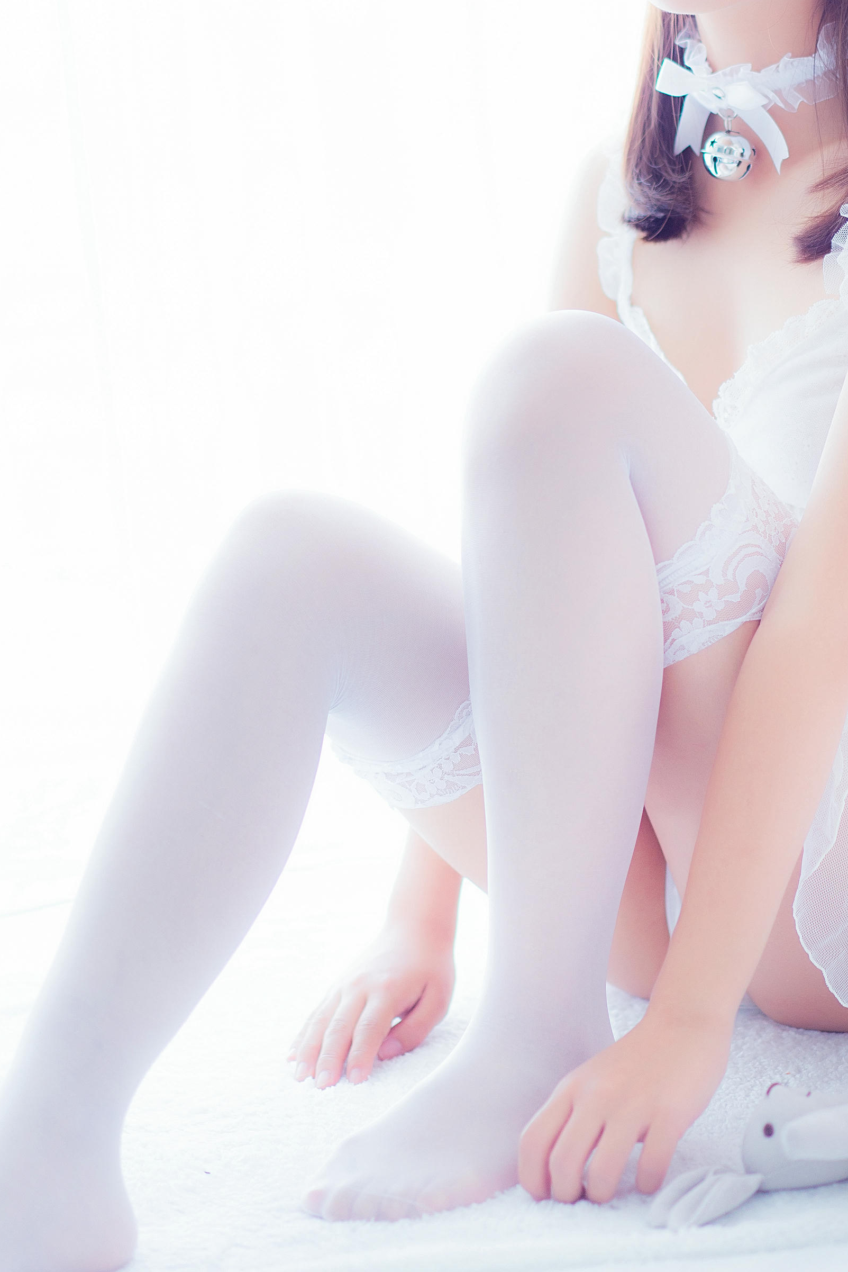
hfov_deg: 15.0
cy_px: 436
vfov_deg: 22.3
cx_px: 490
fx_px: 3214
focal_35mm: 91
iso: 200
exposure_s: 1/100
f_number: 1.8
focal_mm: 55
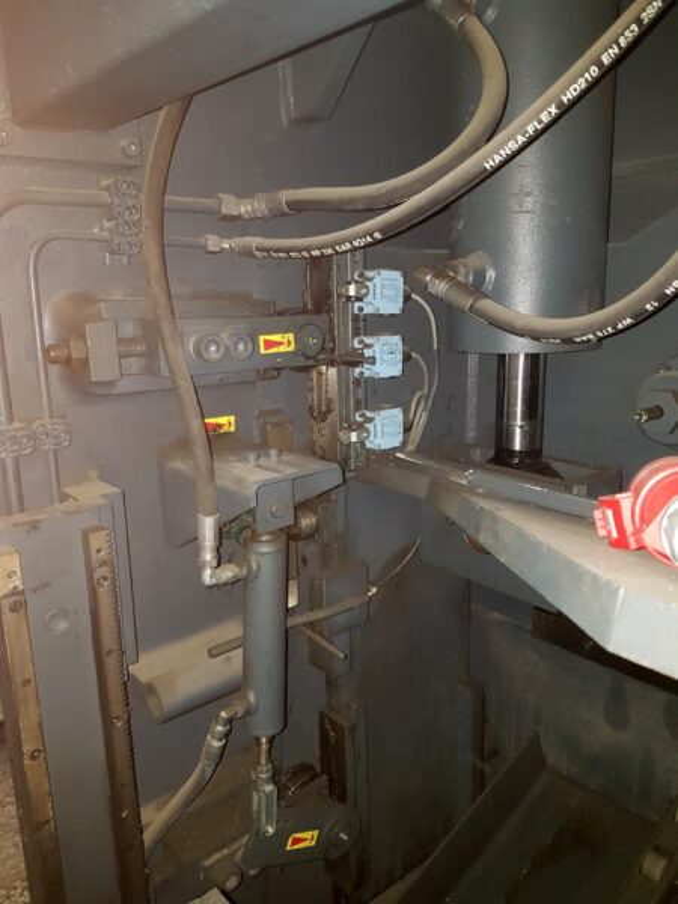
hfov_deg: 53.1
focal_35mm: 26
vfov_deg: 67.3
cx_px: 339
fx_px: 679
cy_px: 452
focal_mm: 4.2
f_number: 1.7
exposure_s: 1/24
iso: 200
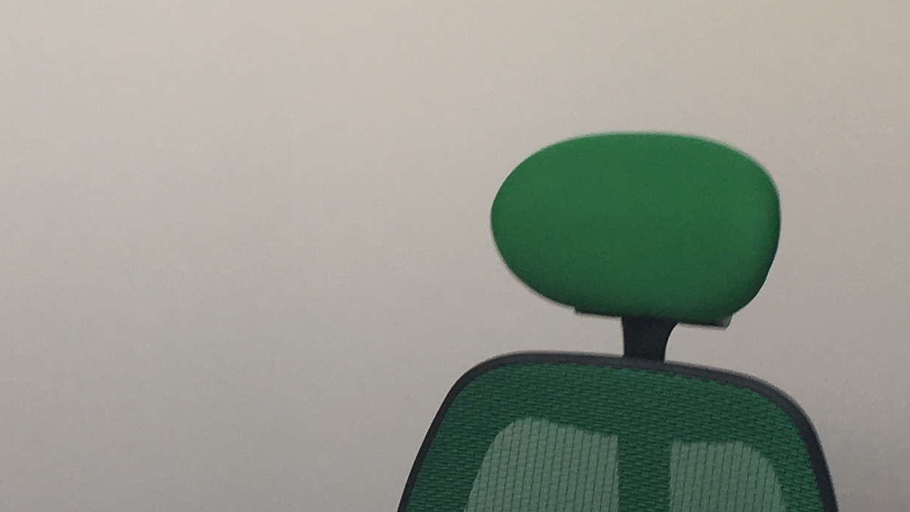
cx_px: 437
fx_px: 2509
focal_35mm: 104
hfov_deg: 20.6
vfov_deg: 11.6
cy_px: 296
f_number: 2.2
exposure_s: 1/100
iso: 40
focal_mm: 4.15
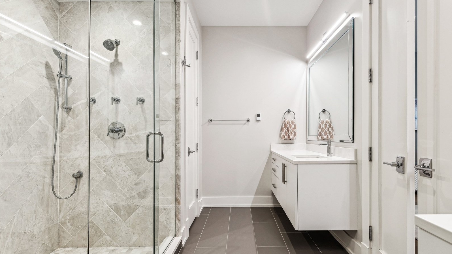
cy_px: 146
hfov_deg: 95.9
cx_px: 226
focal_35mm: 17
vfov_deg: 63.6
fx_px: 204
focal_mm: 16
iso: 320
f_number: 8
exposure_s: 1/15
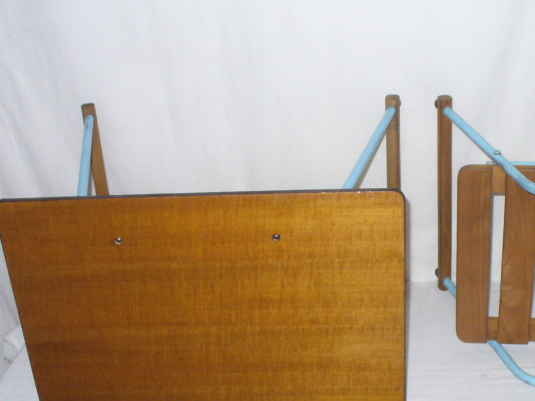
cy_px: 254
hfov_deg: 33.3
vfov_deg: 25.6
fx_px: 881
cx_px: 376
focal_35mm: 57
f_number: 2.8
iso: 250
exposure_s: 1/30
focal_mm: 6.1
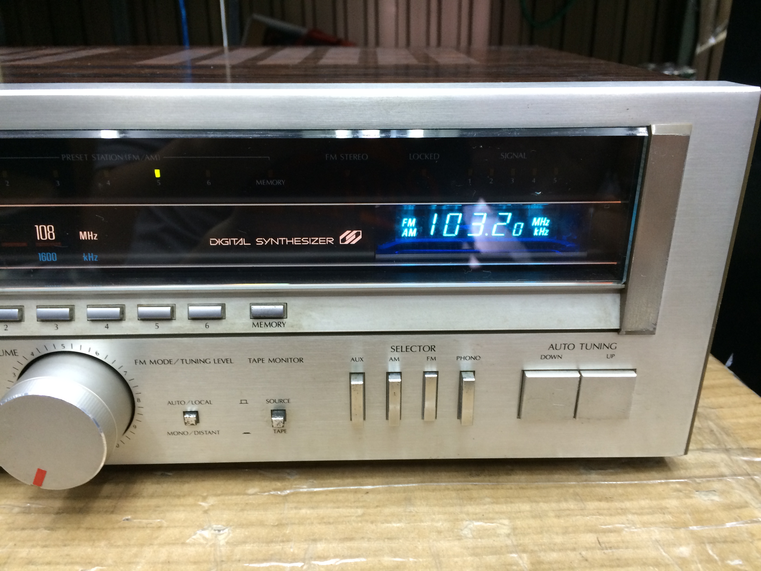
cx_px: 380
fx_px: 638
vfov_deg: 48.2
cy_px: 286
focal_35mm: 29
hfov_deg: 61.7
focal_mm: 4.15
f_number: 2.2
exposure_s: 1/33
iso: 200
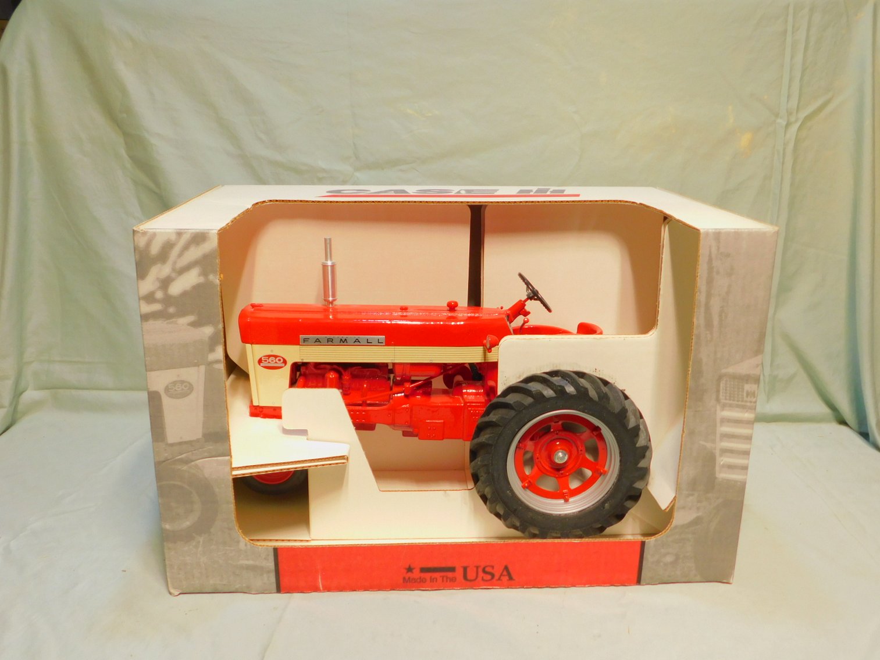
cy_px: 330
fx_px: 763
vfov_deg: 46.8
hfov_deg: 60.0
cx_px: 440
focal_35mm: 30
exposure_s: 1/60
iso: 125
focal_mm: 5.3
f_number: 3.2
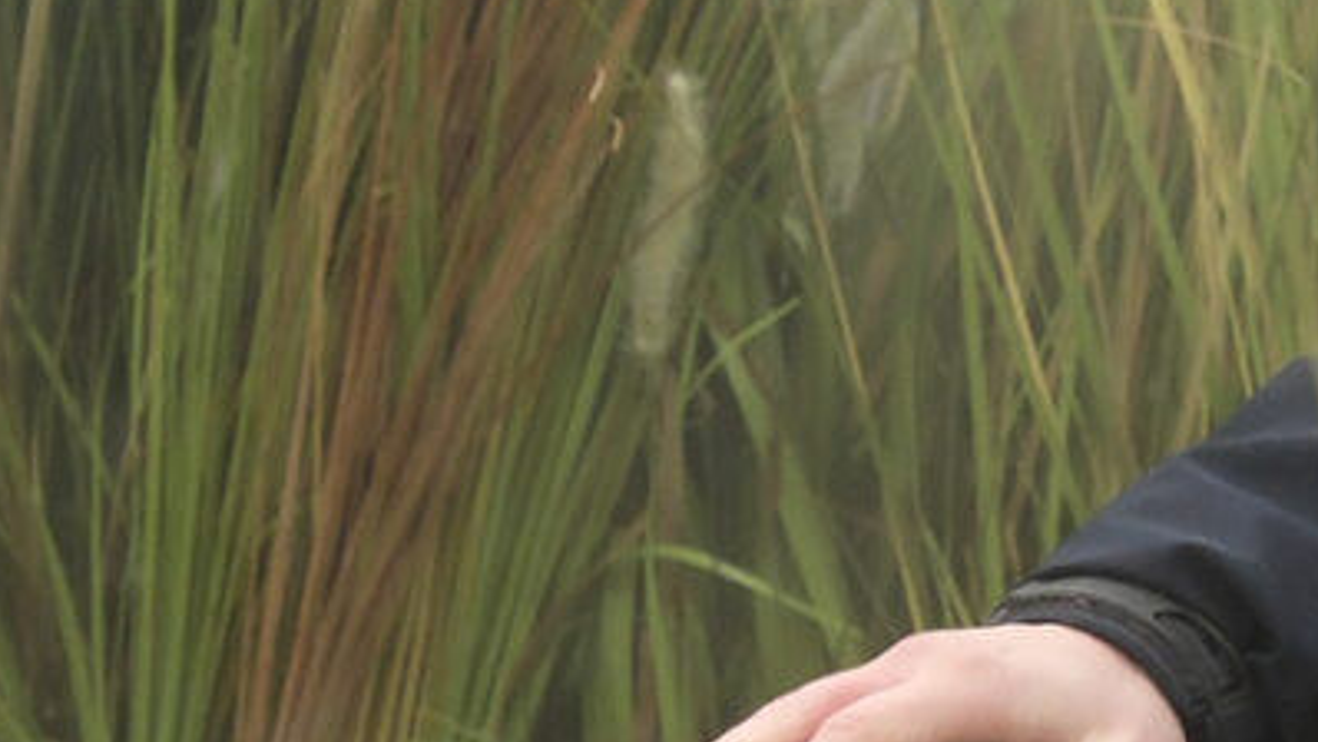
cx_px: 2845
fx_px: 14610
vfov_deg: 2.9
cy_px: 1270
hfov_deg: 5.1
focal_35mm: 418
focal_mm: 41.4
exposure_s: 1/320
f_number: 4
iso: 1000
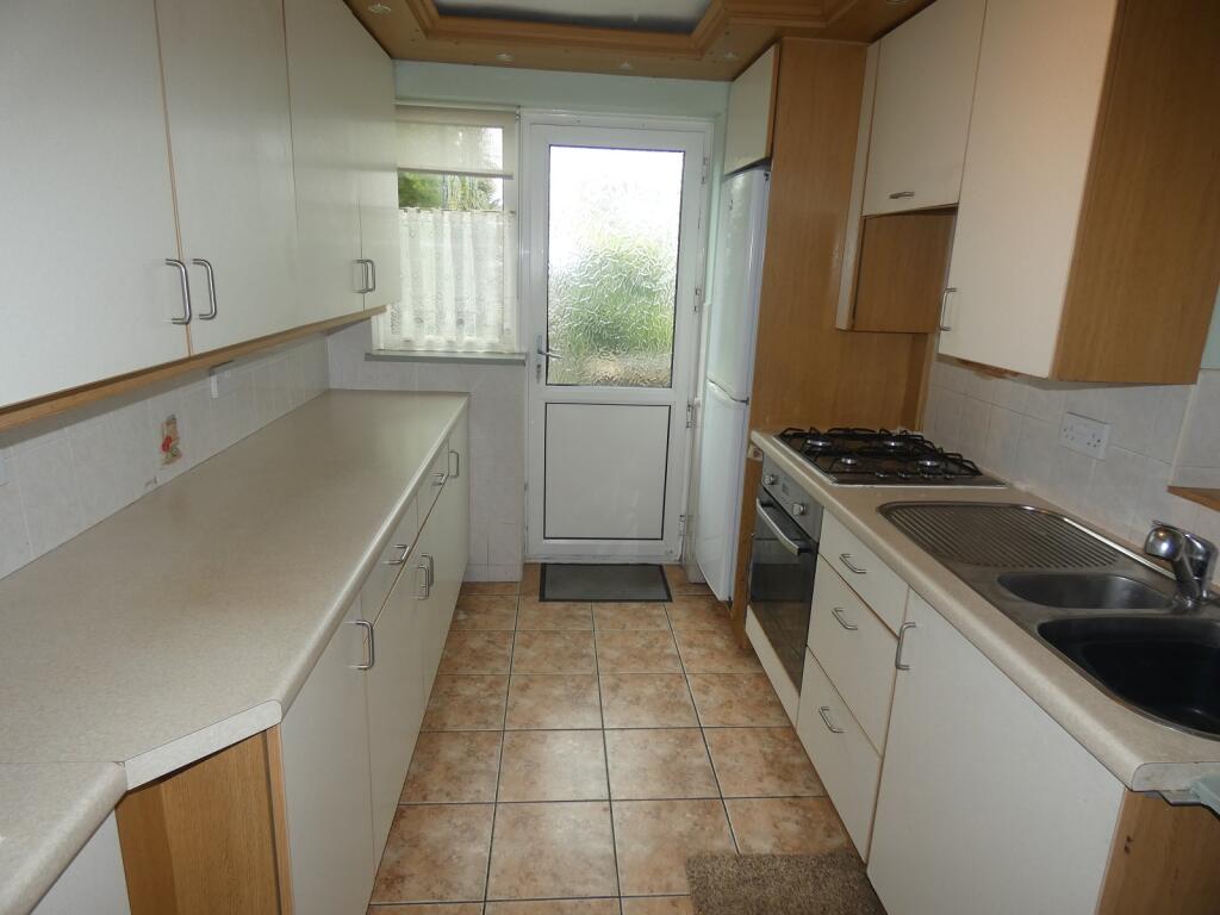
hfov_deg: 81.7
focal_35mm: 20
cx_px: 610
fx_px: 705
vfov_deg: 66.0
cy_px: 458
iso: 80
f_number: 2.8
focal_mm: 3.6
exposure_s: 1/60
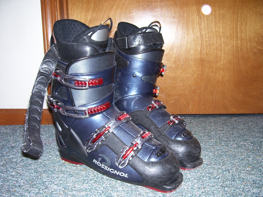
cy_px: 98
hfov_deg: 54.0
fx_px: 258
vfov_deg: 41.8
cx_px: 132
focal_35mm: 34
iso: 80
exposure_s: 1/60
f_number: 2.7
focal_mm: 5.6
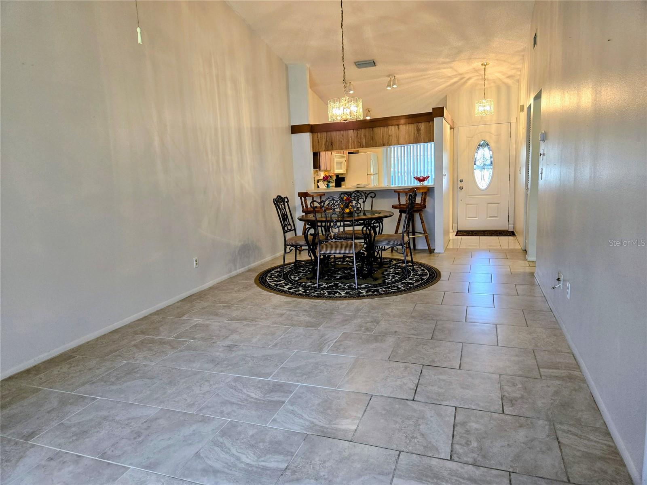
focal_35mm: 23
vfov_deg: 58.9
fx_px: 430
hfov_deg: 73.9
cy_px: 242
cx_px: 324
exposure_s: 1/120
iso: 200
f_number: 1.8
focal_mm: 5.4
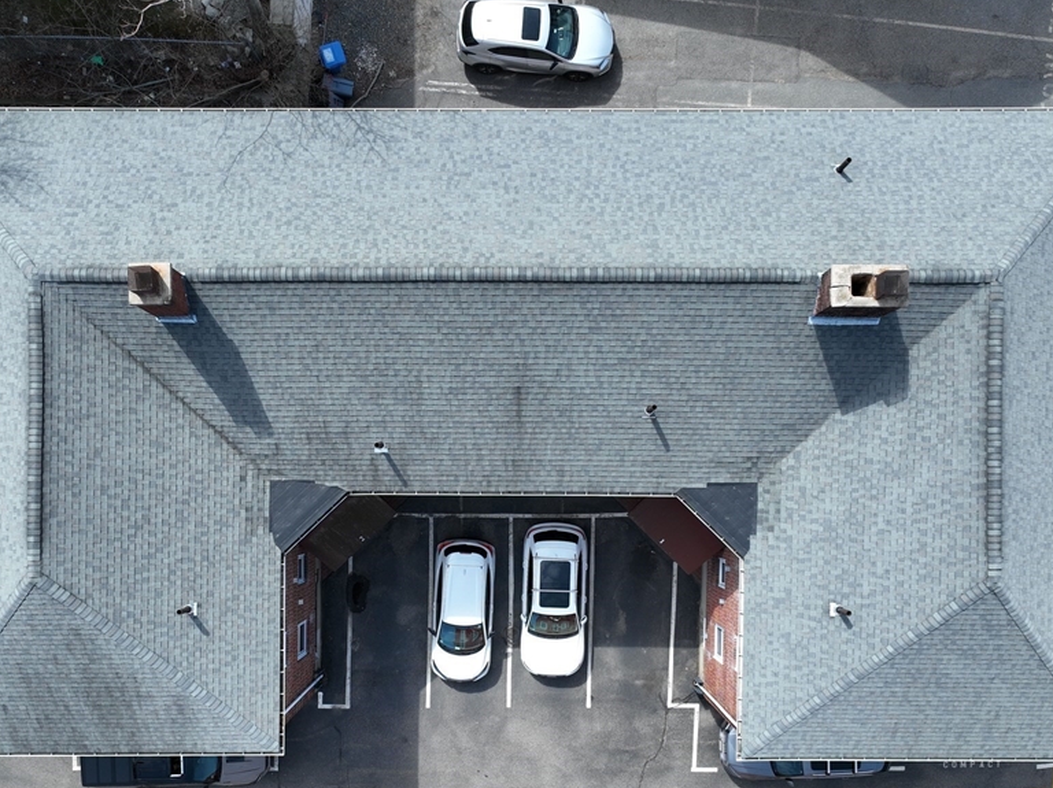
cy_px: 510
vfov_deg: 43.6
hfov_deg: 56.8
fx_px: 973
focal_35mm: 32
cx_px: 503
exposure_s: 1/800
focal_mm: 12.29
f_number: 2.8
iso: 100
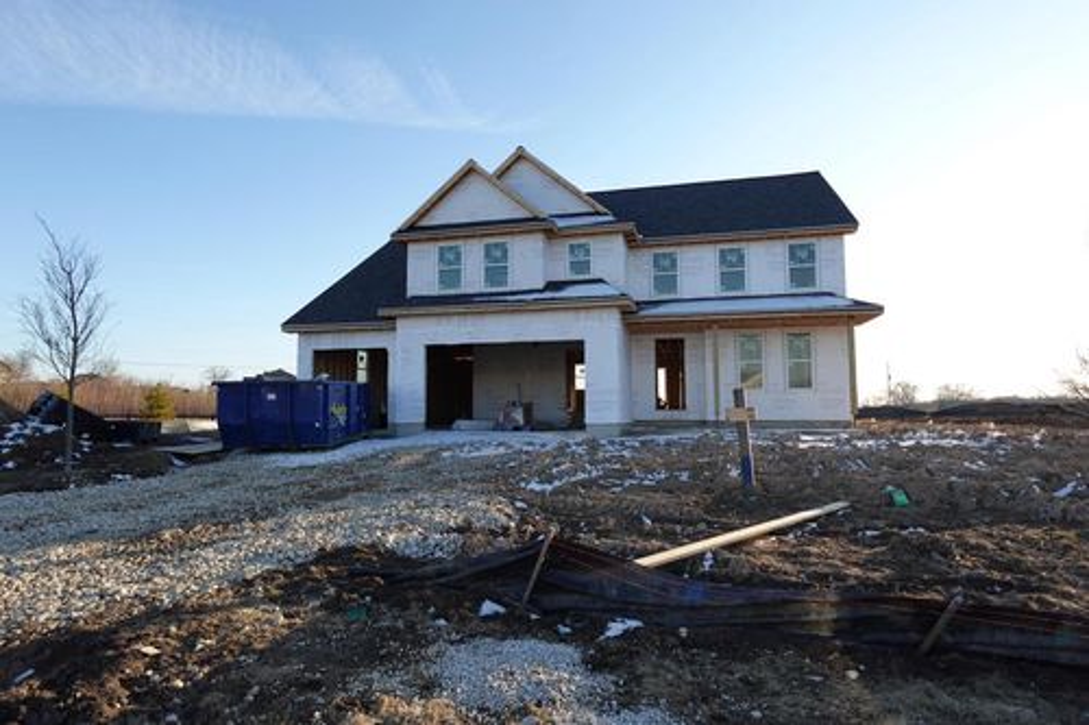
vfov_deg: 61.9
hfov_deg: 84.0
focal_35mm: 20
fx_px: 605
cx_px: 544
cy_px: 362
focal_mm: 7.6
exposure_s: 1/1600
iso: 125
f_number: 2
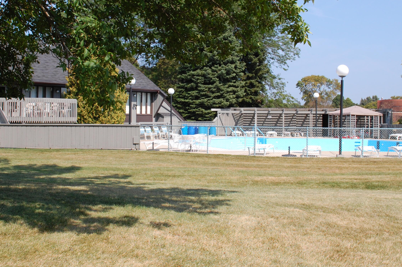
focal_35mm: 48
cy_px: 94
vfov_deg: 27.9
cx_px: 202
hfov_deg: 41.1
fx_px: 536
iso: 400
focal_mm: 24
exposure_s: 1/400
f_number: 10
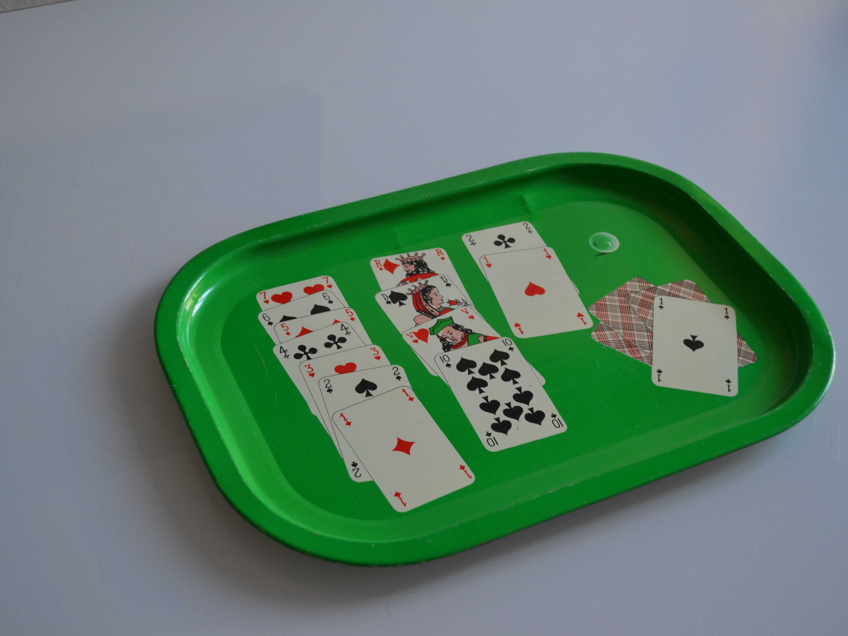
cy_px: 318
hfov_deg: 36.8
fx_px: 1274
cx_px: 409
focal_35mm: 52
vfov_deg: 28.0
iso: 400
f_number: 4.8
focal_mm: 32
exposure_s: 1/25
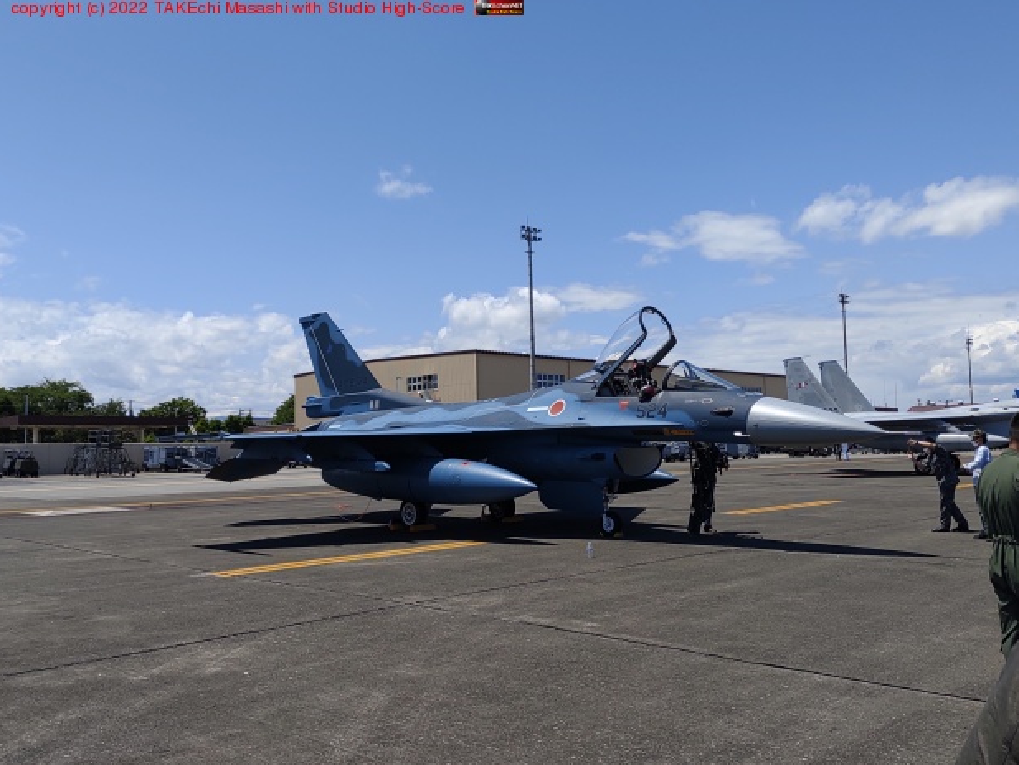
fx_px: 824
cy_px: 393
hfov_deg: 63.4
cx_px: 524
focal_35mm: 28
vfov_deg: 49.8
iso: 100
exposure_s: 1/3296
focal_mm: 4.71
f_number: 1.79
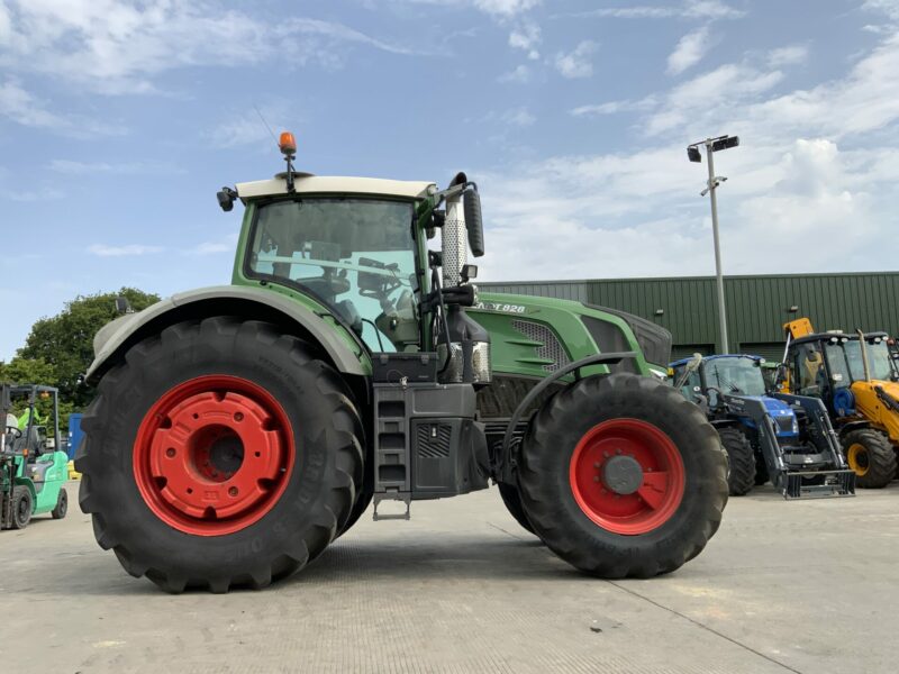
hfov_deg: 61.7
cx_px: 450
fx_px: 753
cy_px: 337
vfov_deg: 48.2
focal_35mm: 29
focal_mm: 3
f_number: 1.8
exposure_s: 1/1848
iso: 16
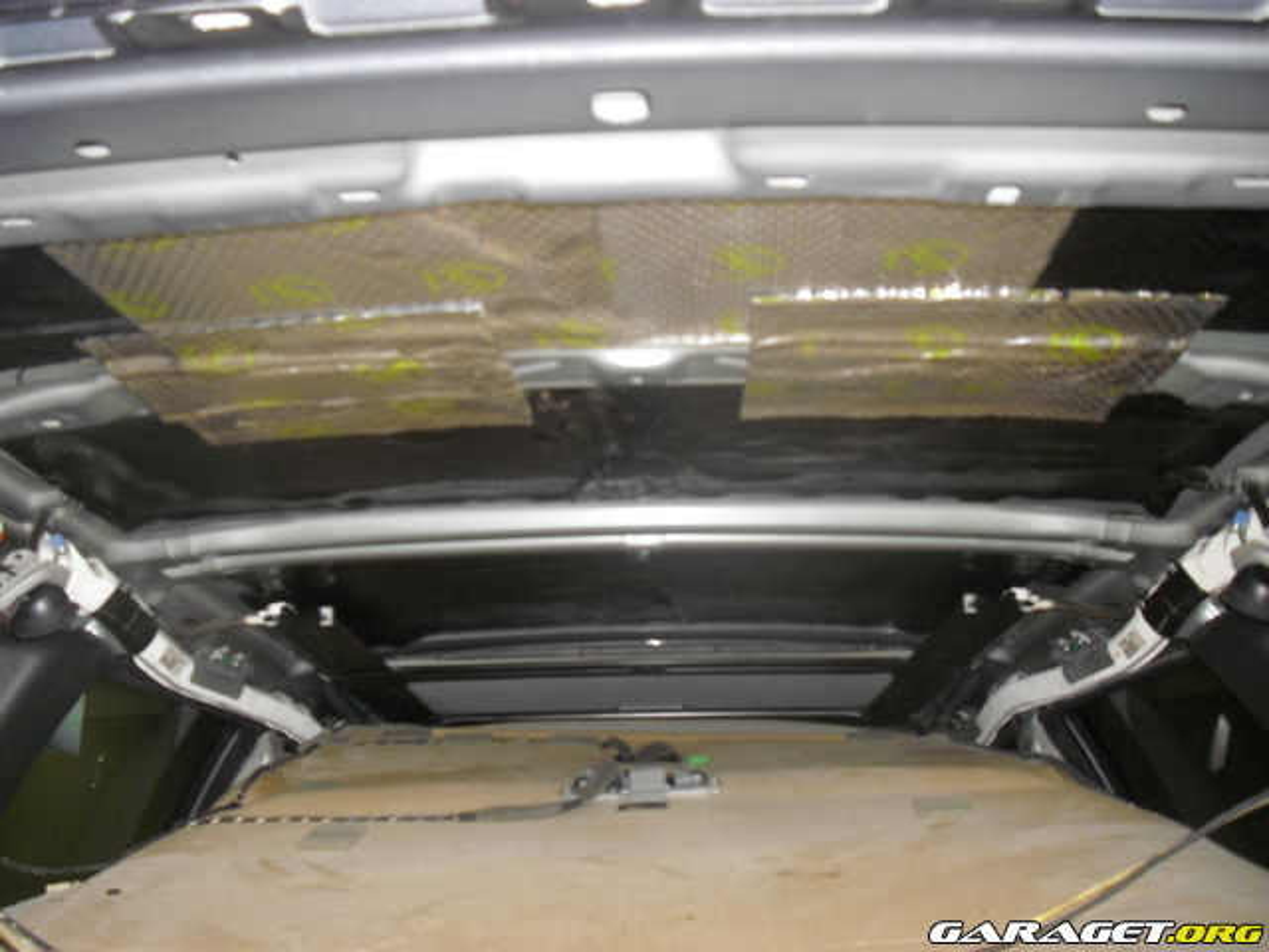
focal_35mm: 38
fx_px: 1393
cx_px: 634
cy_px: 476
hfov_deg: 49.0
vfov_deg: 37.7
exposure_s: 1/60
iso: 200
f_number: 2.8
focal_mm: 6.2
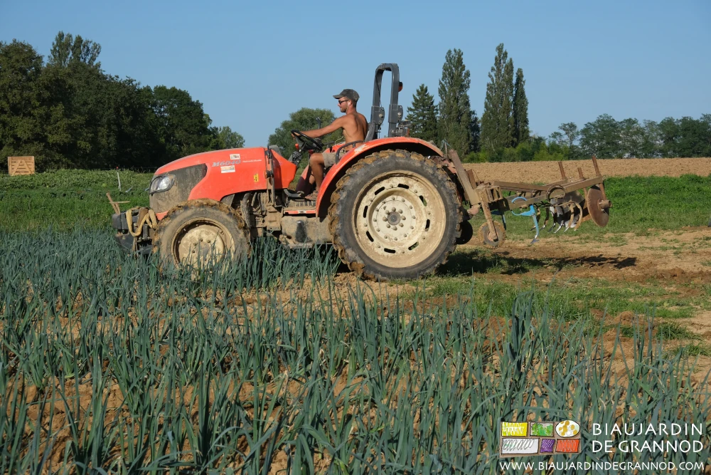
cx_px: 356
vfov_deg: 16.5
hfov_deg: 24.5
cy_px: 238
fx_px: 1639
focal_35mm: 83
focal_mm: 55
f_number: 8
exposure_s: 1/500
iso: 200
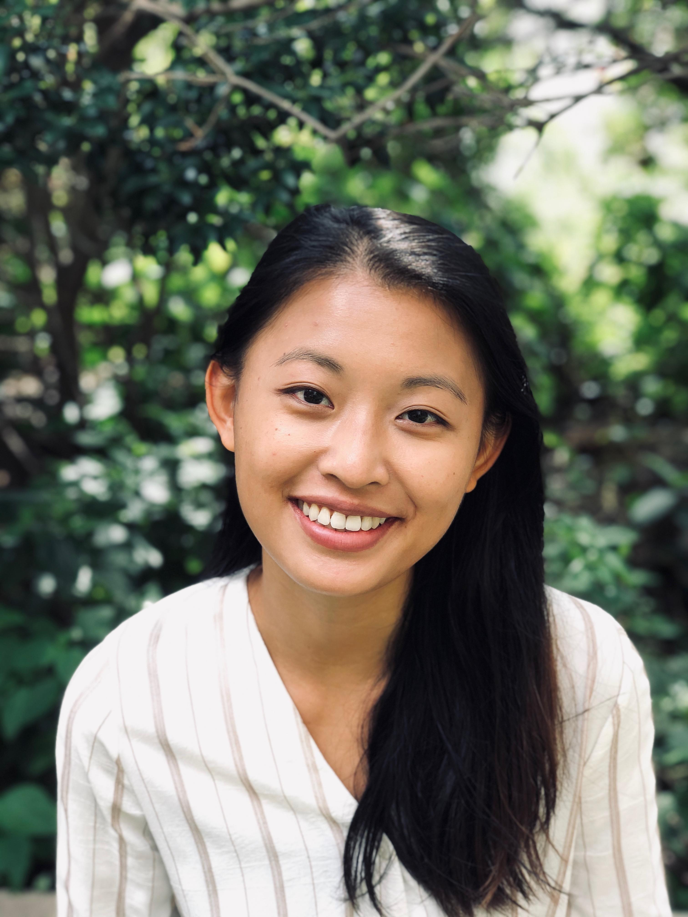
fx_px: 1378
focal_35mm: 52
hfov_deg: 28.0
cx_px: 344
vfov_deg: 36.8
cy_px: 458
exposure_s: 1/60
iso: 25
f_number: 2.4
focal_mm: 6
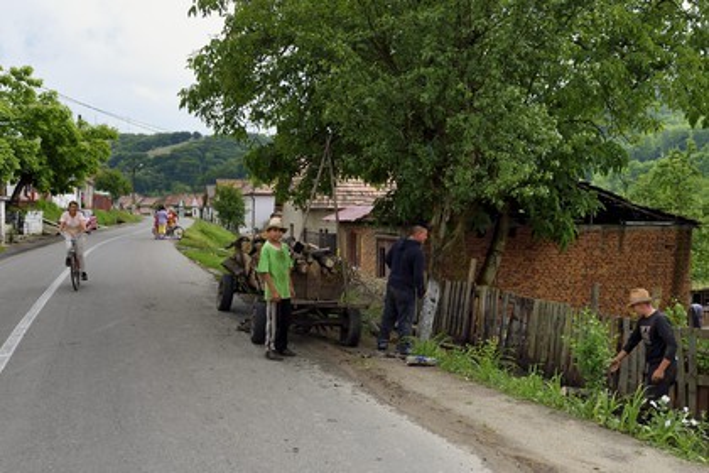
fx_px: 551
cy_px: 236
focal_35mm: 28
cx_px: 354
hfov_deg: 65.5
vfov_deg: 46.4
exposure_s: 1/500
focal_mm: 28
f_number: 9
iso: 800
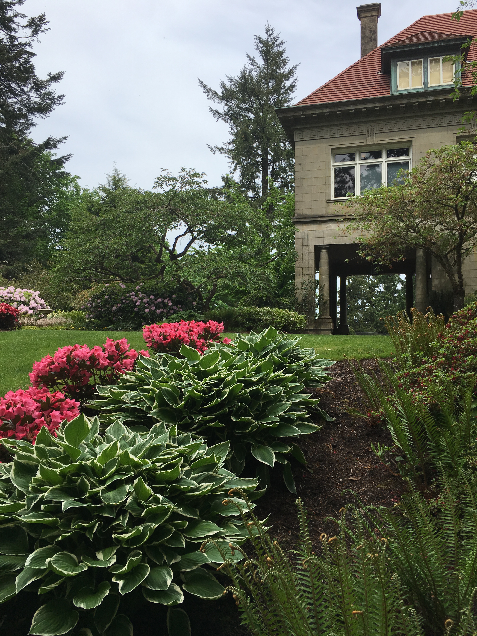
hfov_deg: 48.2
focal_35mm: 29
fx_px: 533
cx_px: 238
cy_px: 318
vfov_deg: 61.7
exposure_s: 1/1115
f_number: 2.2
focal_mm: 4.15
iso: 25
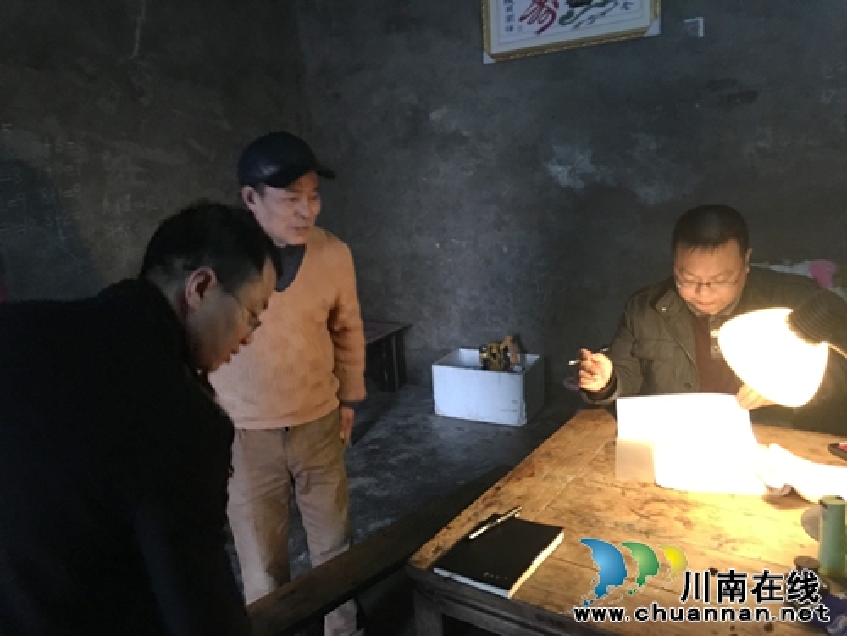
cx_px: 424
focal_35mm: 29
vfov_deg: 48.2
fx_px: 710
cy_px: 318
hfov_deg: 61.7
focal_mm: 4.15
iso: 160
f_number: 2.2
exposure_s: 1/8
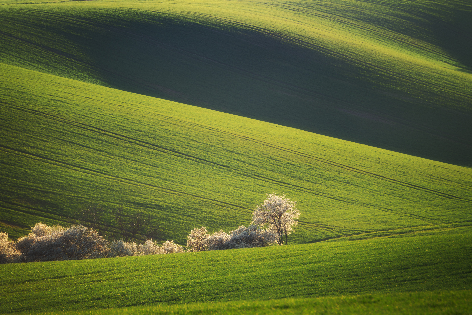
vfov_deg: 3.4
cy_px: 158
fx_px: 5244
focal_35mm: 400
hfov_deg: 5.2
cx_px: 236
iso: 160
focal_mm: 400
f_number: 9
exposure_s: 1/200
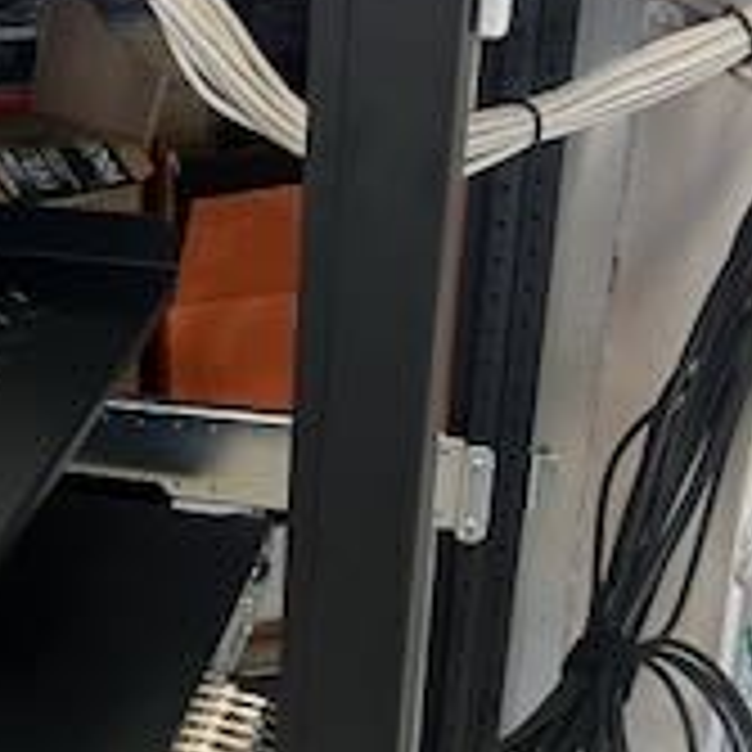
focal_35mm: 88
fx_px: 2163
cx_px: 36
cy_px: 725
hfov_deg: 19.3
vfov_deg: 19.2
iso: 200
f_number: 1.5
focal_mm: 5.7
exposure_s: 1/50
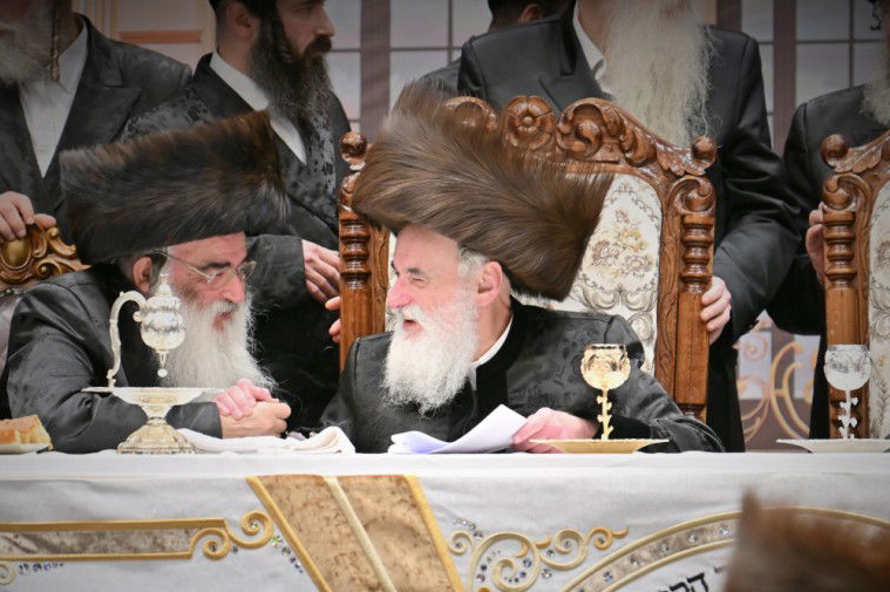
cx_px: 442
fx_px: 10006
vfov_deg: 3.4
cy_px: 394
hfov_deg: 5.1
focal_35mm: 405
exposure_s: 1/320
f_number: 2.8
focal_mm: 200
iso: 400
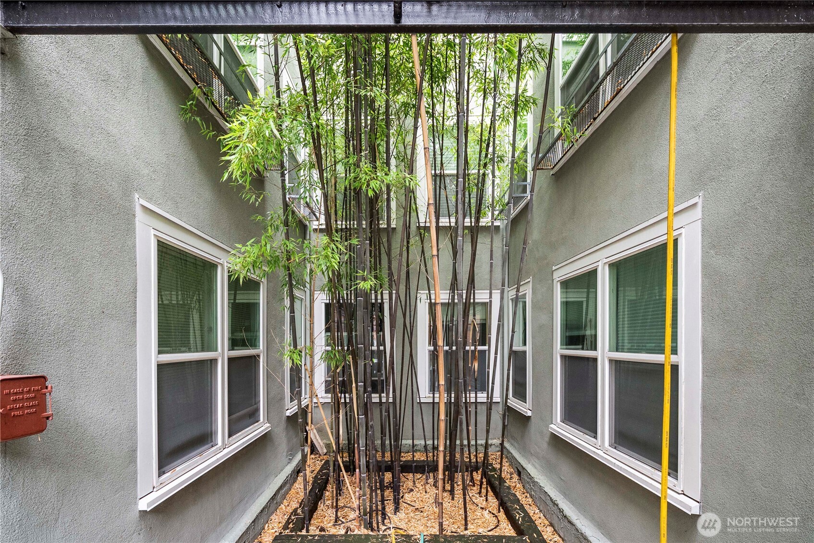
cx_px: 407
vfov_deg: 73.8
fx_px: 362
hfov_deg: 96.7
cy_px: 272
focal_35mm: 16
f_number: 7.1
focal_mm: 16
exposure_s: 1/30
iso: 2000
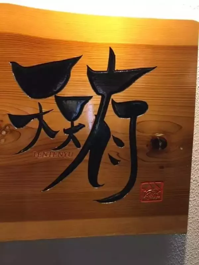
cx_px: 100
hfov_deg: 48.2
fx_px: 222
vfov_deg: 61.7
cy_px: 132
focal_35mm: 29
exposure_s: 1/30
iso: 80
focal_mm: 4.15
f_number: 2.2
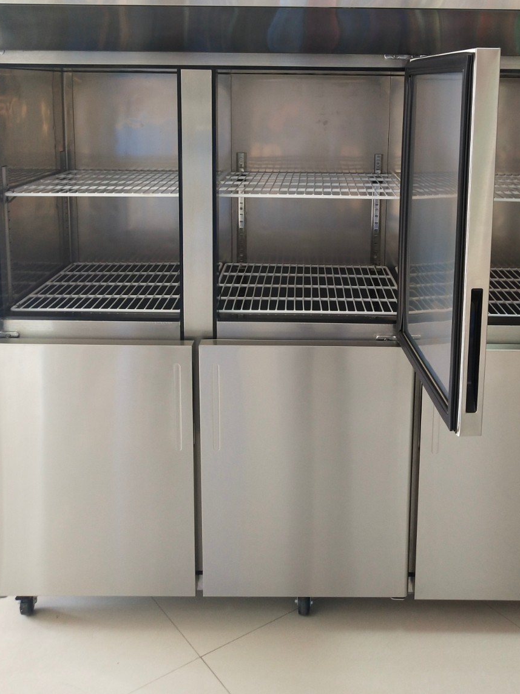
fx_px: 841
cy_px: 218
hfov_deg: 34.2
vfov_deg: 44.0
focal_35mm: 42
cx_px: 309
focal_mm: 3.95
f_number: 1.8
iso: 152
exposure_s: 1/50
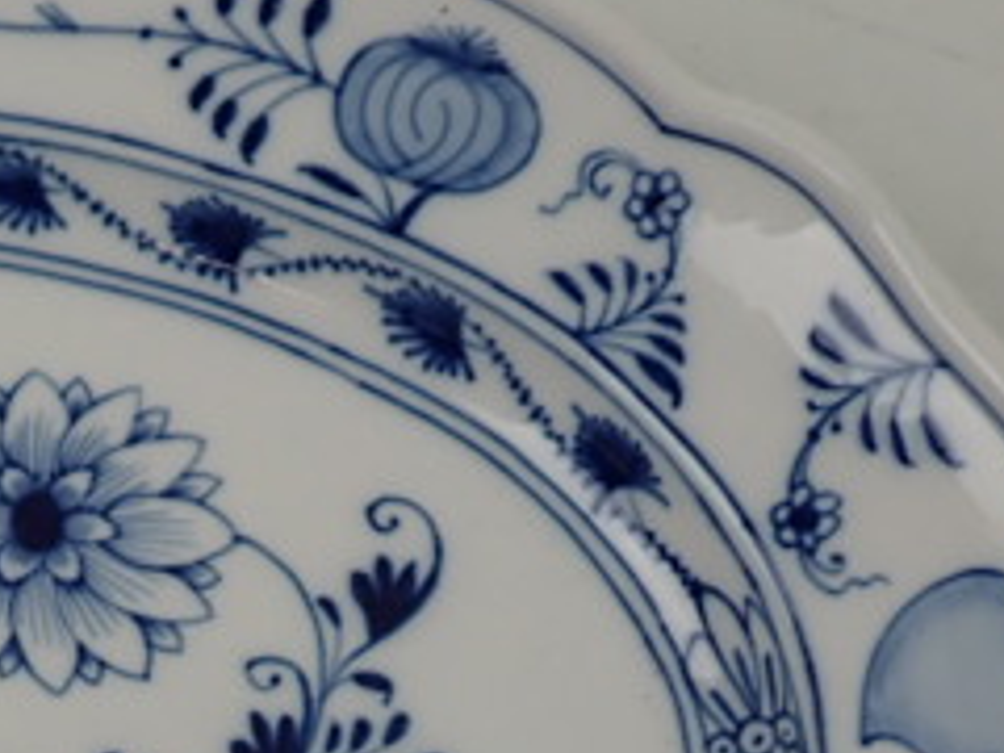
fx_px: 2900
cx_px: -343
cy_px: 891
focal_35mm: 100
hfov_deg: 18.2
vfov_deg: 14.4
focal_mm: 5.4
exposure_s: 1/125
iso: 100
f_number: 2.3
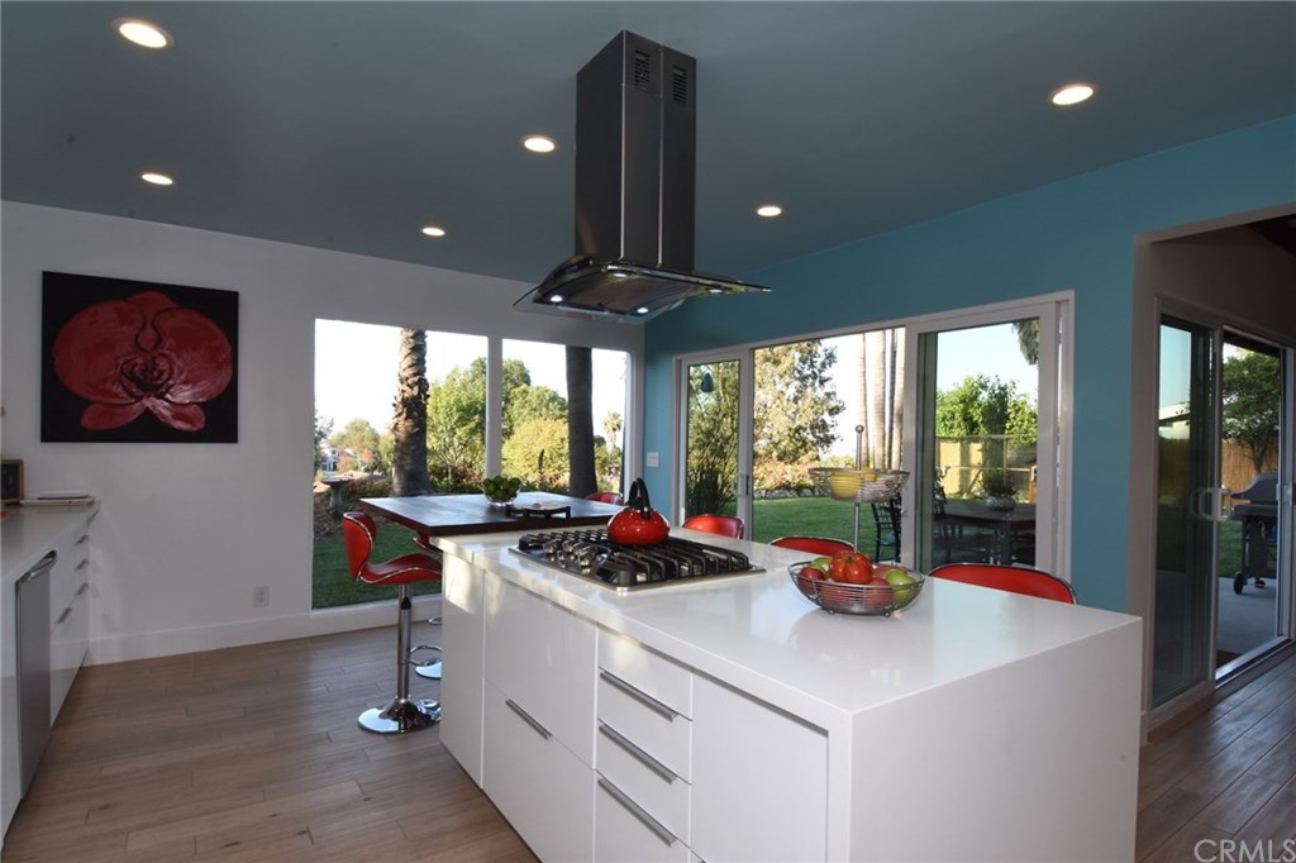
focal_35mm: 18
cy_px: 432
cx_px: 648
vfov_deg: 67.3
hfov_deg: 90.0
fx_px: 648
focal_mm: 12
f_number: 18
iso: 320
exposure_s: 1/20
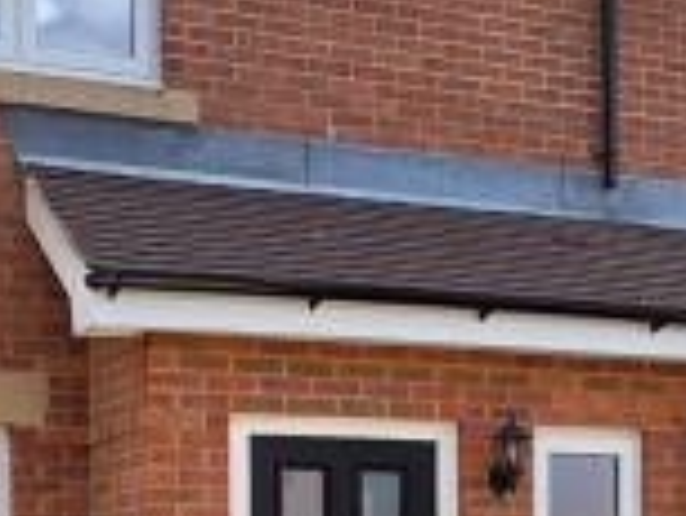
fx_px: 1725
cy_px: 619
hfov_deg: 22.4
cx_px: 444
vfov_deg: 16.3
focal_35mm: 87
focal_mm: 2.2
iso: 40
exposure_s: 1/1186
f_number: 1.9
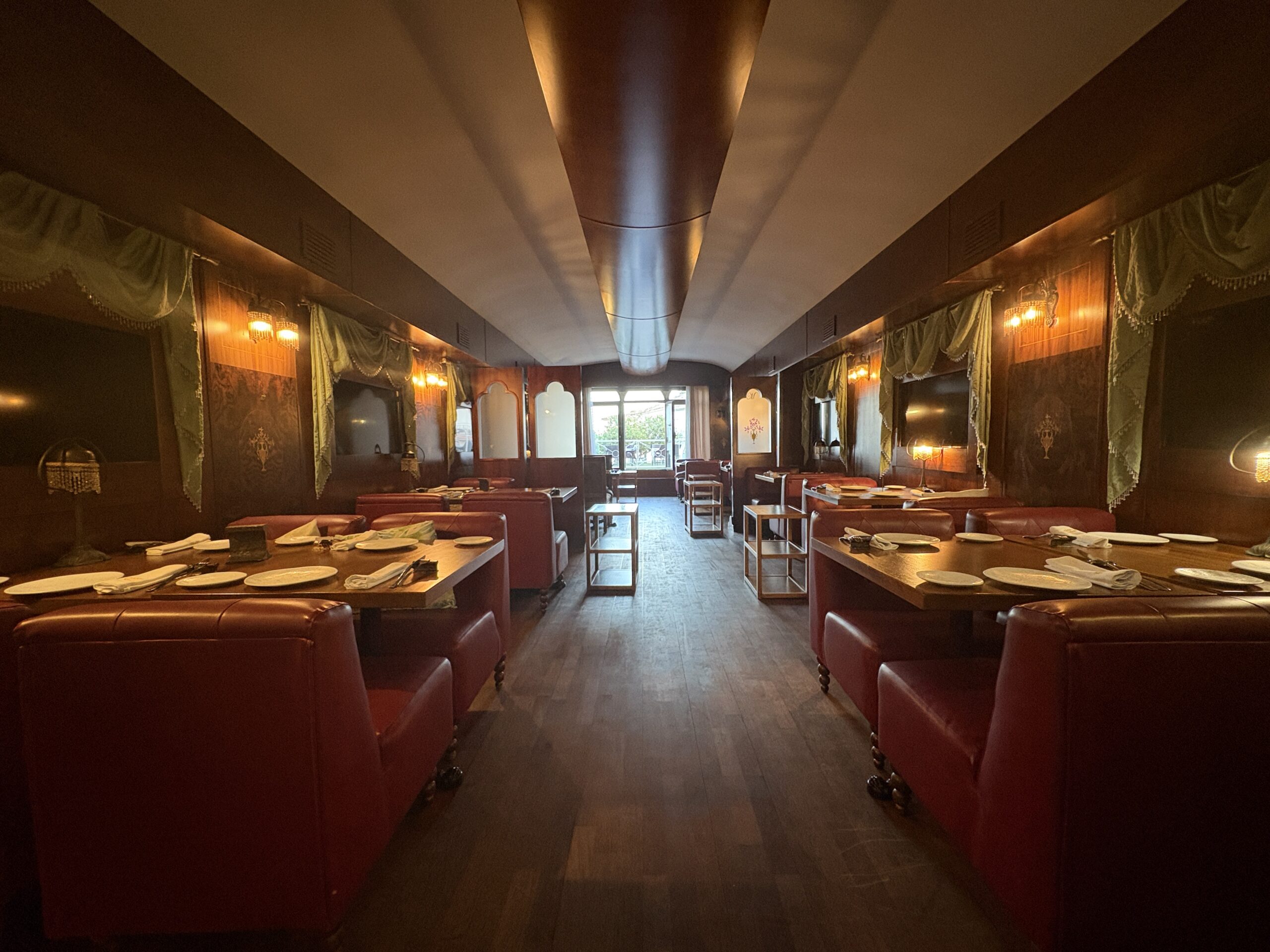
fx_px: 514
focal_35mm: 14
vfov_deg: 85.7
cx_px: 635
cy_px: 476
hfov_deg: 102.1
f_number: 2.2
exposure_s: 1/50
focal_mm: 2.22
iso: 400
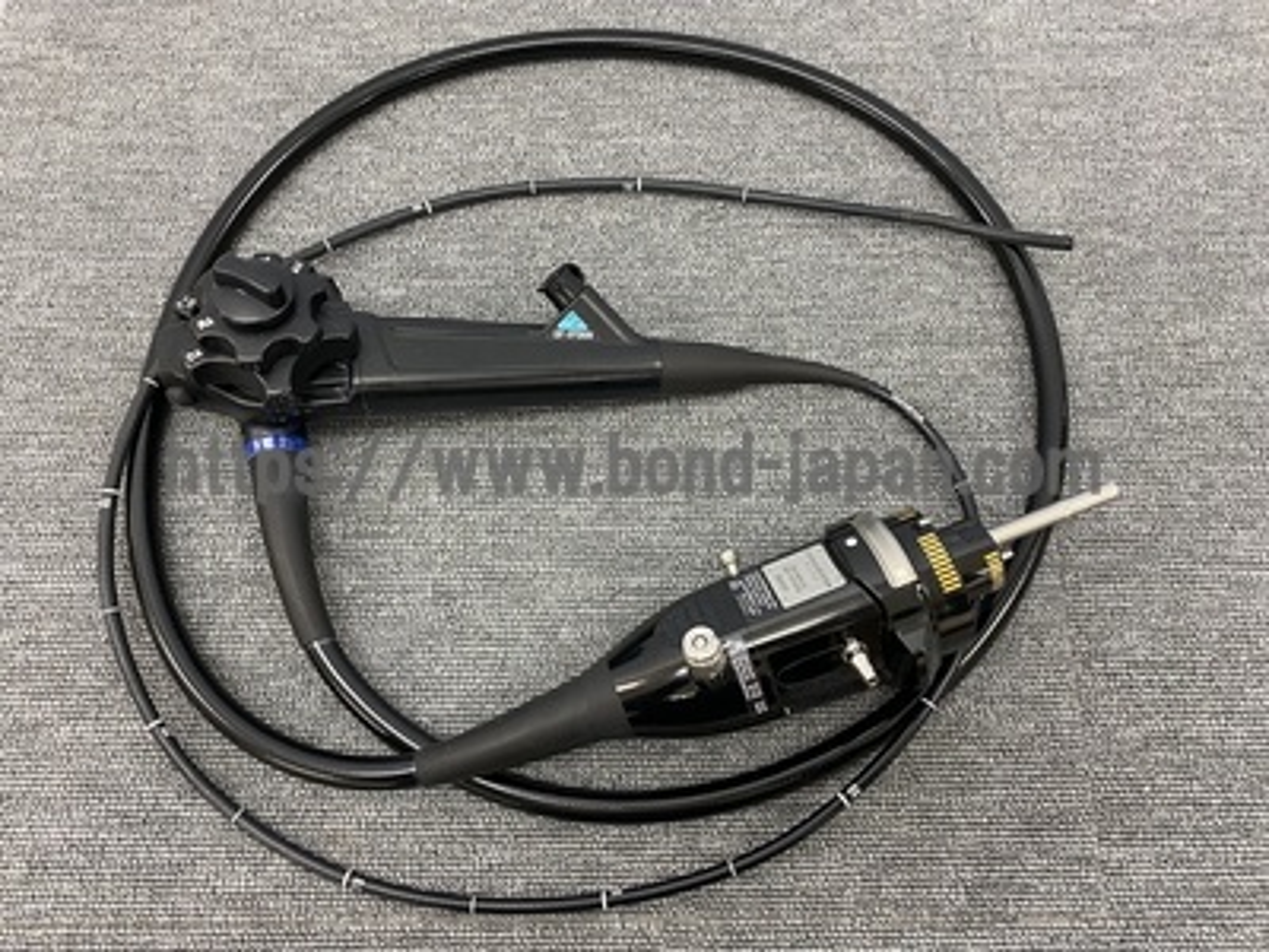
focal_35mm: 26
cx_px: 634
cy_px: 476
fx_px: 953
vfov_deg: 53.1
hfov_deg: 67.3
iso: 100
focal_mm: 4.25
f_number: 1.8
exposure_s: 1/60
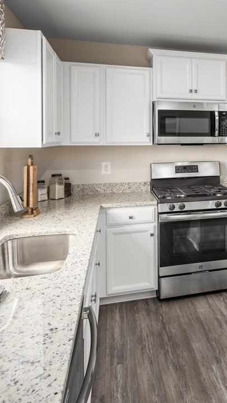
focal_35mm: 30
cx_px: 214
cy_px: 202
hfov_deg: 36.0
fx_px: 321
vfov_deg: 64.3
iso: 200
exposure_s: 1/250
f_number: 8
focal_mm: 19
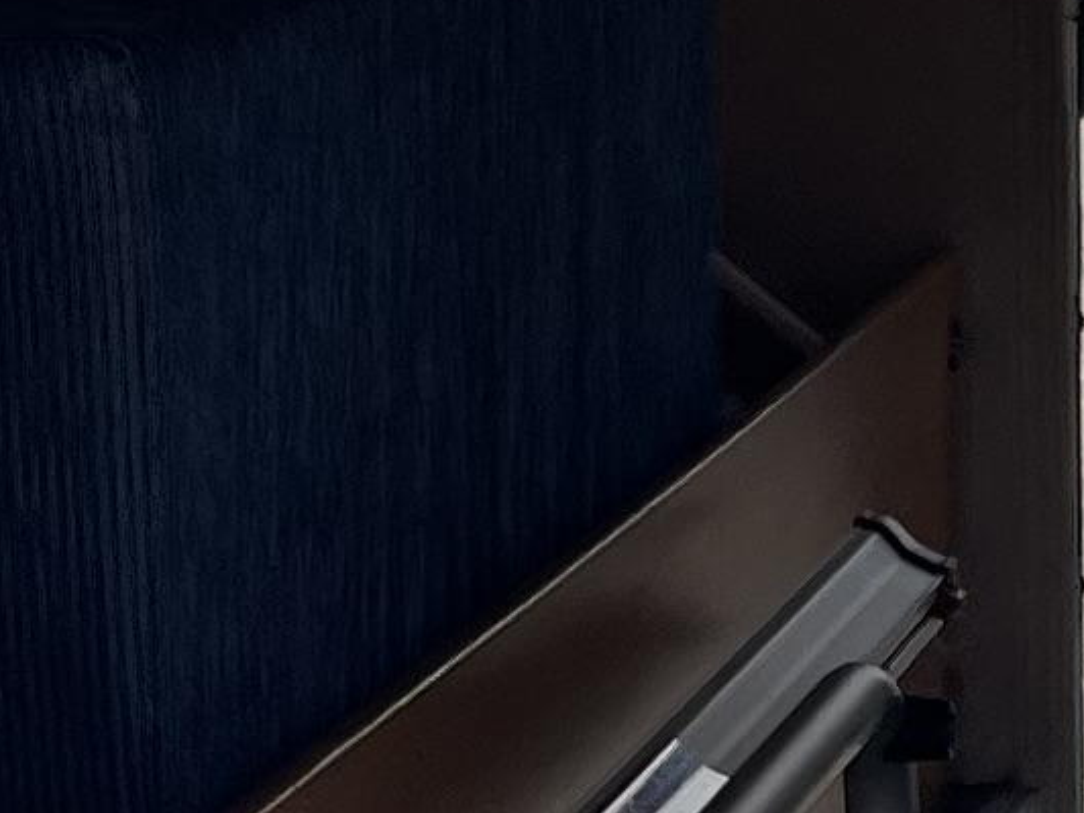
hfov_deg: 9.8
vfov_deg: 7.4
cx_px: 1453
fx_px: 6169
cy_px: 1192
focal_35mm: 197
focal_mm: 5.1
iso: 50
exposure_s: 1/5848
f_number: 1.6
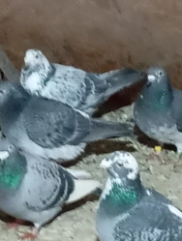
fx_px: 1194
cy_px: 161
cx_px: 126
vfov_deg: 11.5
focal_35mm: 171
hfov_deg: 8.7
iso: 5378
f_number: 1.8
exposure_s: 1/20
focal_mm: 4.22
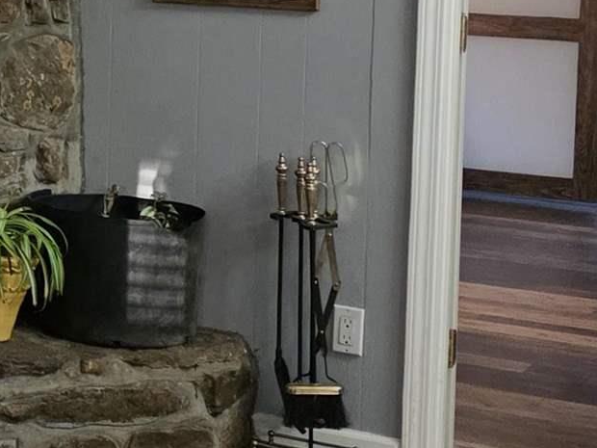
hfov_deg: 14.7
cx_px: -542
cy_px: -59
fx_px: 1966
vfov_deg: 12.7
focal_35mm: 114
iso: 1600
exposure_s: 1/120
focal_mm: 6.3
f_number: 1.7
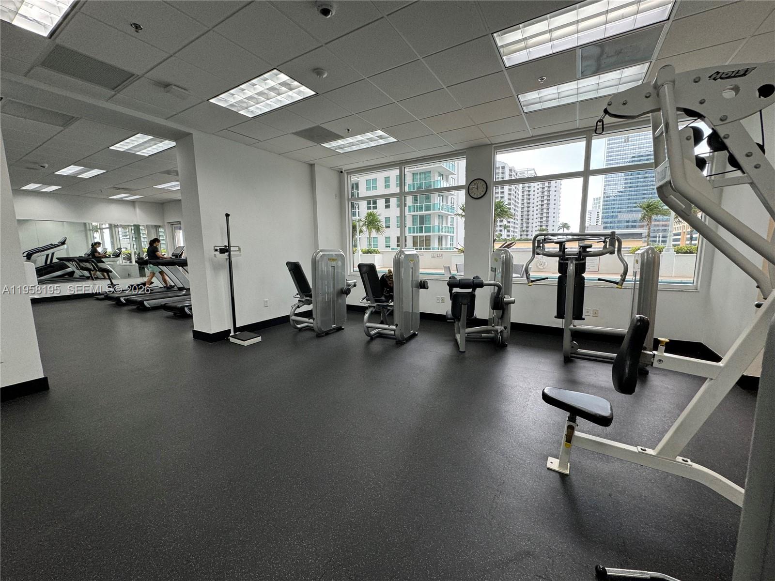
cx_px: 388
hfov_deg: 102.1
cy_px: 290
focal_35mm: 14
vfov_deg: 85.7
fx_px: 313
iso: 125
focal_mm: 2.22
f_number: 2.2
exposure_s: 1/120
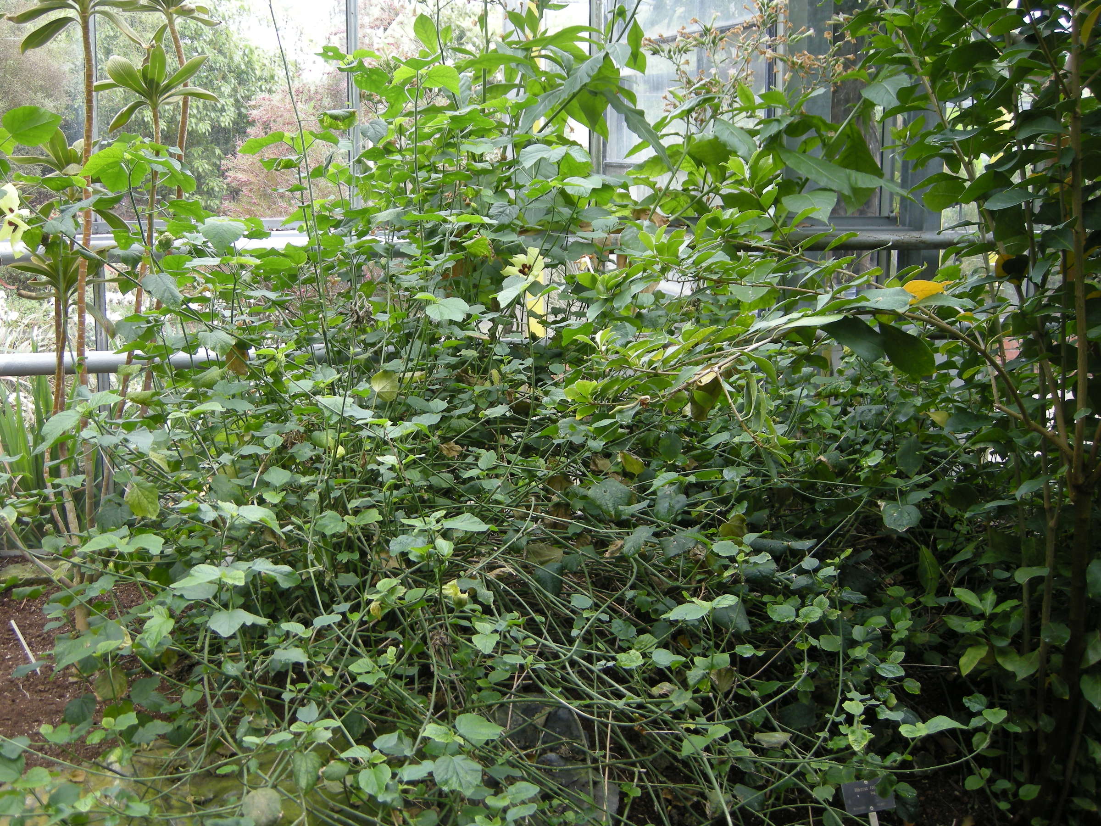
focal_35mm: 35
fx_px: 1113
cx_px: 550
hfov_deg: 52.6
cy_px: 413
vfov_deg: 40.7
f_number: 2.7
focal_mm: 7.5
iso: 71
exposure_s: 1/59
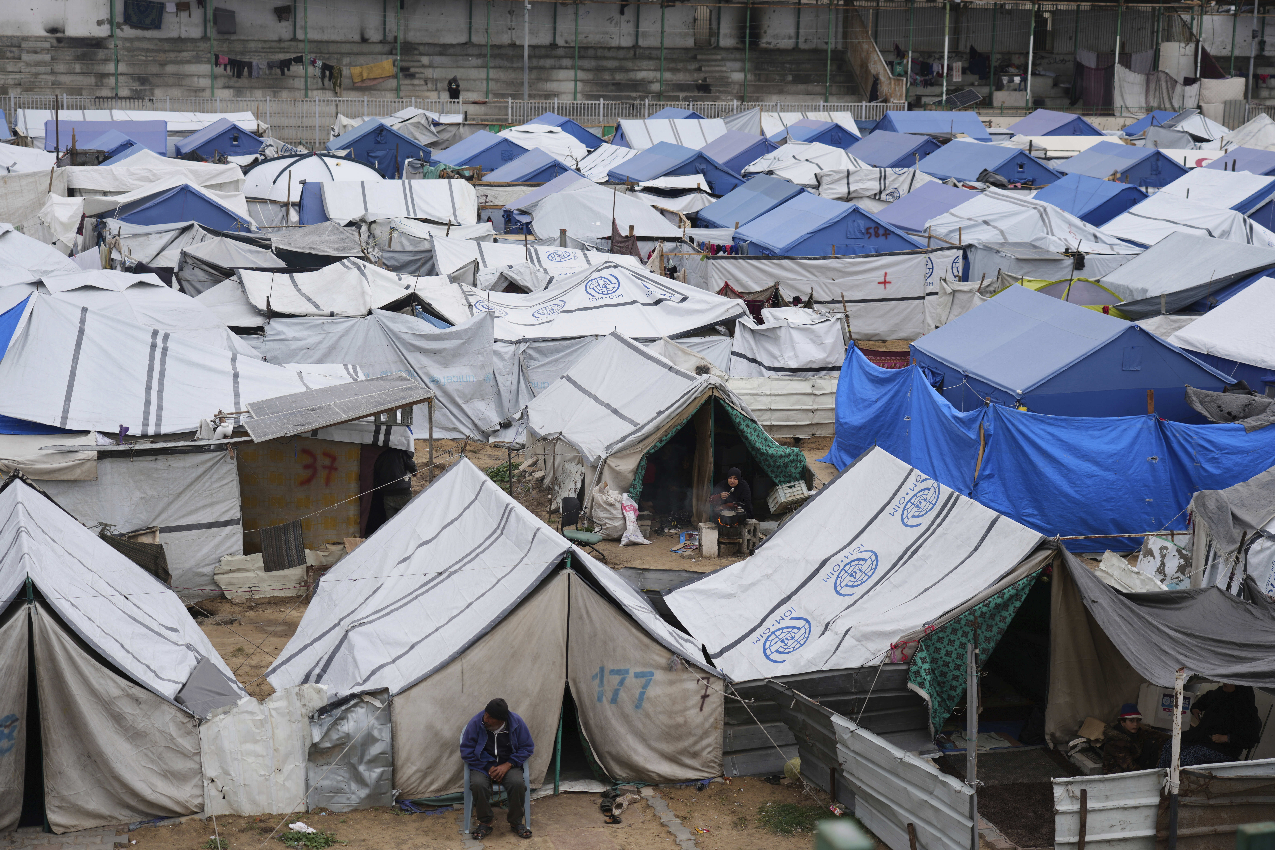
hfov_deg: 35.6
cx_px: 638
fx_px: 1983
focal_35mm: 56
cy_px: 425
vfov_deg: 24.2
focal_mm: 56
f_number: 4
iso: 160
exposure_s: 1/400
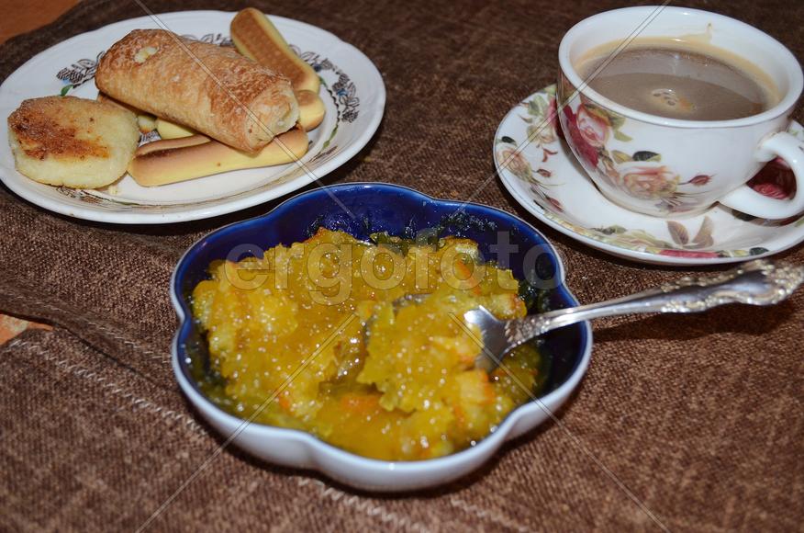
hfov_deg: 41.2
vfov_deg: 27.9
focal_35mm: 48
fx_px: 1070
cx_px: 402
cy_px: 266
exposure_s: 1/60
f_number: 4.8
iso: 1250
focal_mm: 32
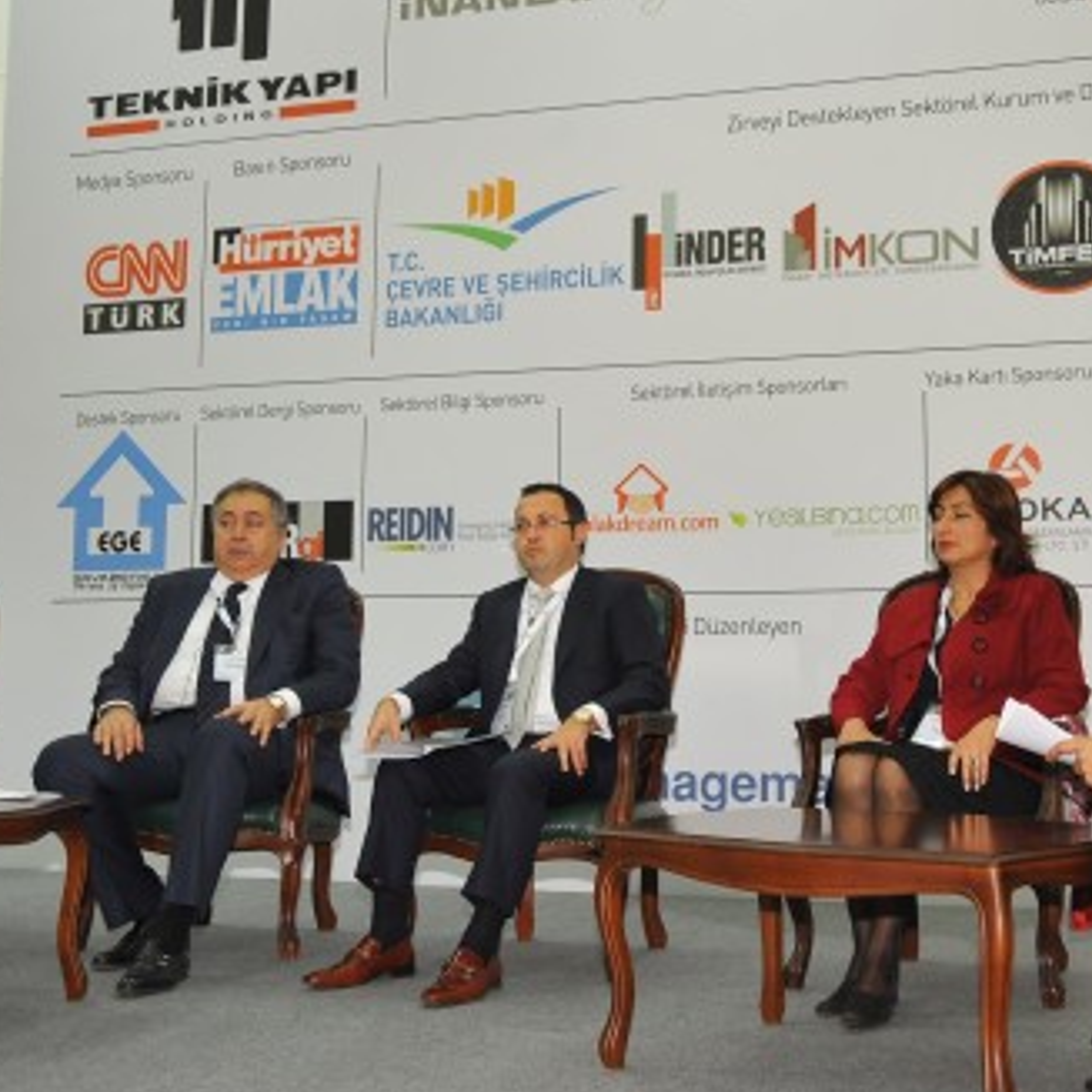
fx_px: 1892
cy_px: 446
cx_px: 685
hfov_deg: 32.1
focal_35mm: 53
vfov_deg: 32.1
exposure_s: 1/50
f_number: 4
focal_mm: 34
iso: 400
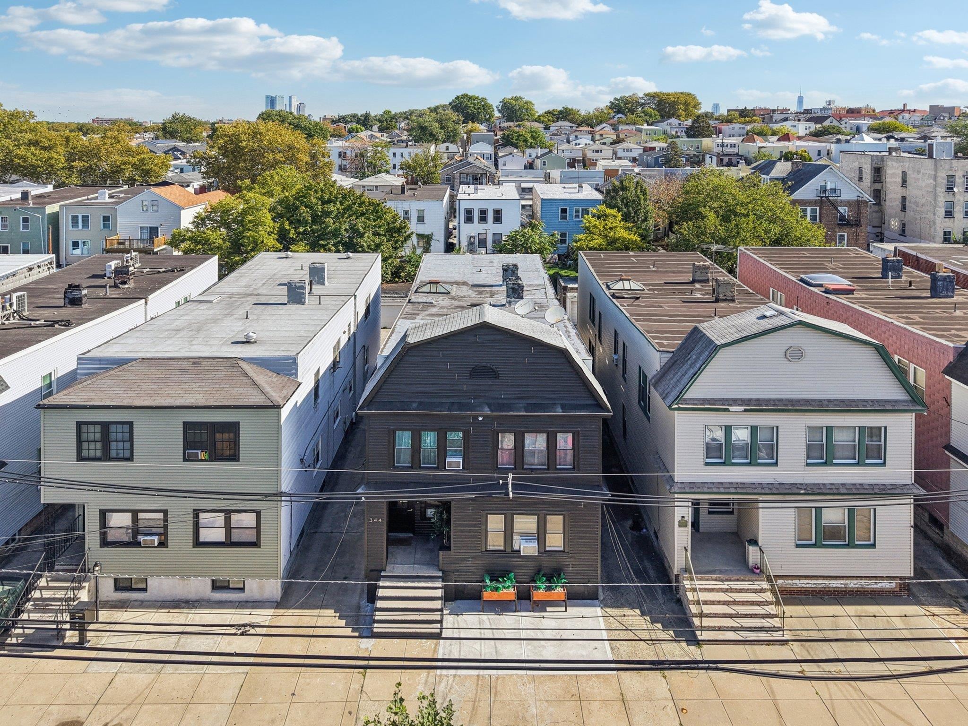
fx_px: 671
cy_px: 363
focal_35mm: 24
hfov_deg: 71.6
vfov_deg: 56.8
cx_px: 484
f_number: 1.8
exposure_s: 1/3200
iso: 190
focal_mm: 8.7
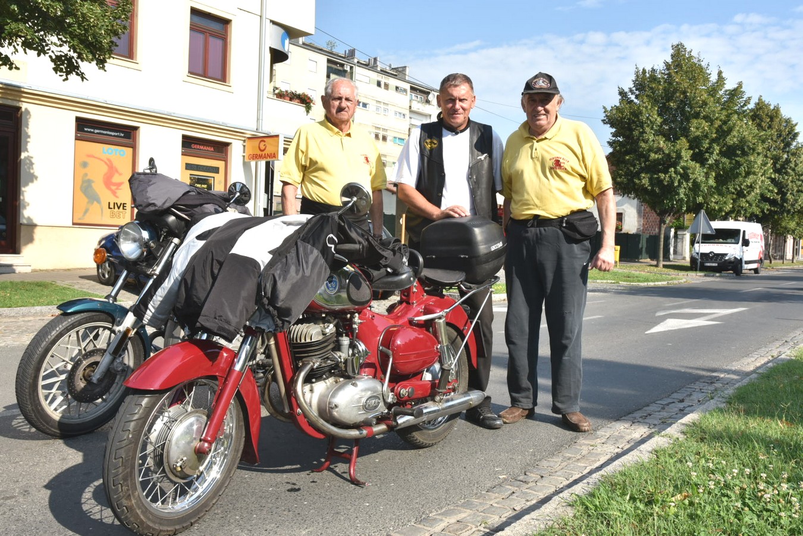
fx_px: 691
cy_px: 268
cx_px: 402
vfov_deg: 42.3
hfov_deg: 60.3
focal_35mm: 31
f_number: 14
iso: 400
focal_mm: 31
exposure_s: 1/200
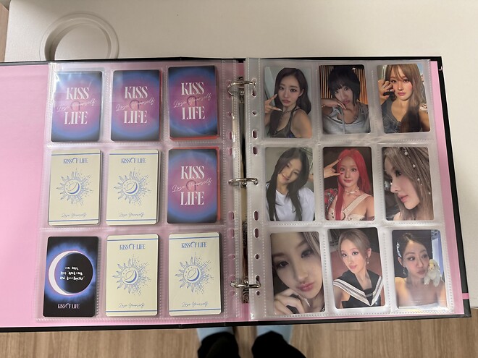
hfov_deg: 71.6
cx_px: 239
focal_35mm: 24
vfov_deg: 56.8
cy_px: 179
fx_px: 331
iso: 160
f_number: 1.78
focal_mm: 6.76
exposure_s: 1/60
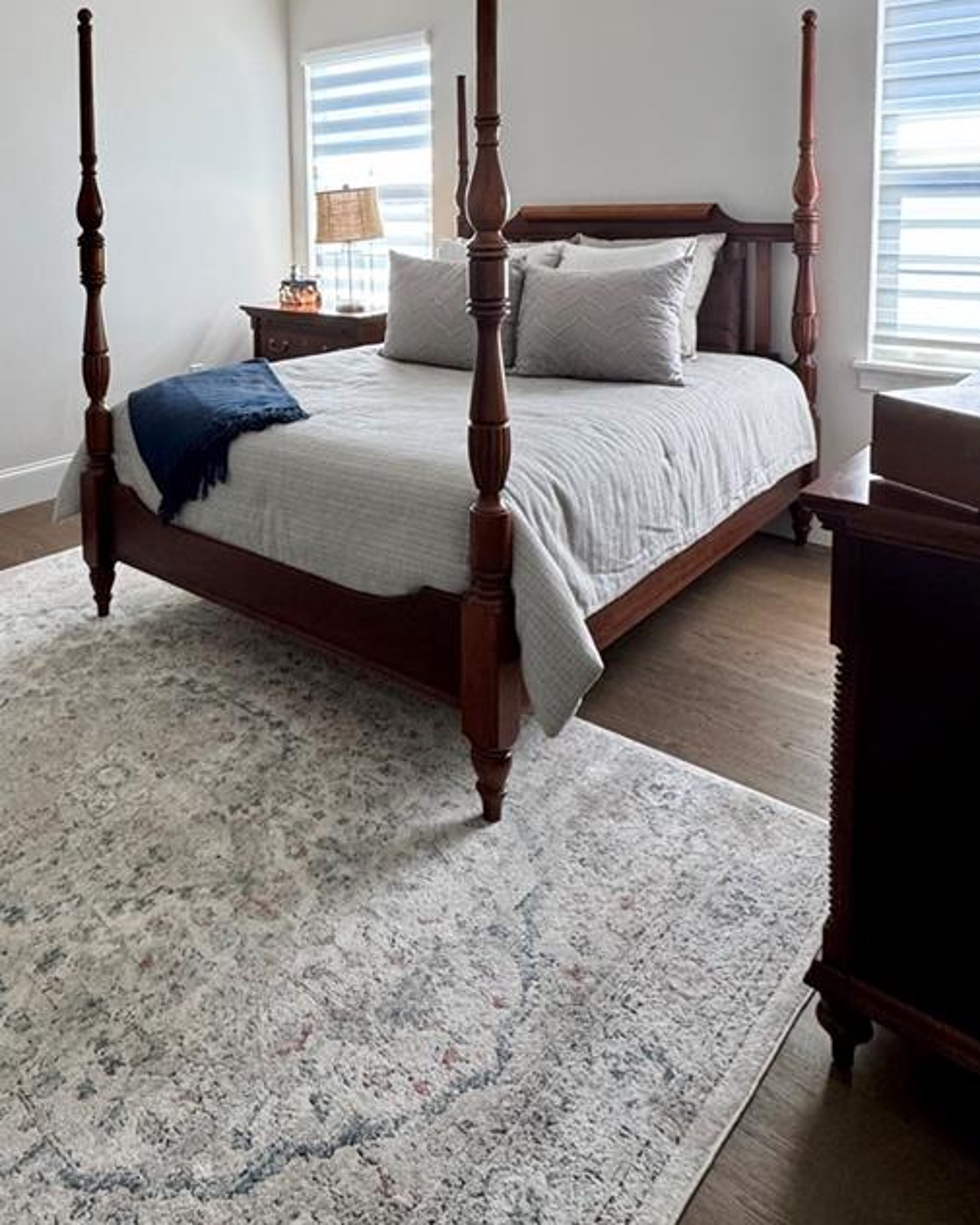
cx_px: 299
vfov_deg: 61.6
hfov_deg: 53.5
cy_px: 280
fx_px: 942
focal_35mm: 26
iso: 250
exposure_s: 1/99
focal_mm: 2.22
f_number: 2.2
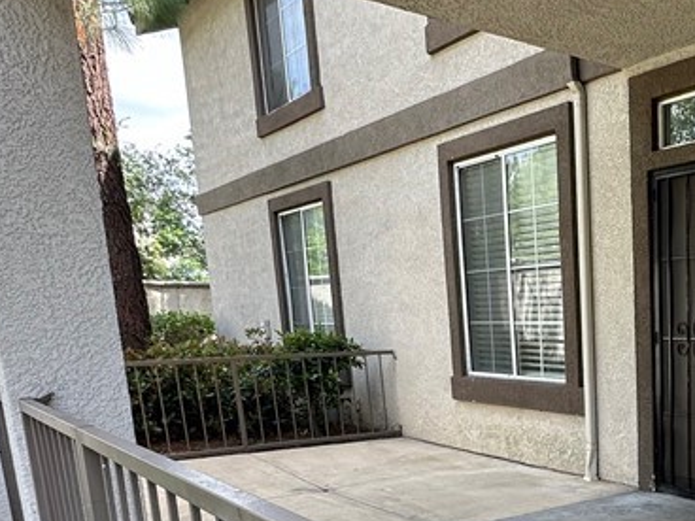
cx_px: 670
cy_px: 470
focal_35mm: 39
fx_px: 783
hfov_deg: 42.4
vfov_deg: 34.7
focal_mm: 2.22
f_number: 2.2
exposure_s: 1/217
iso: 40
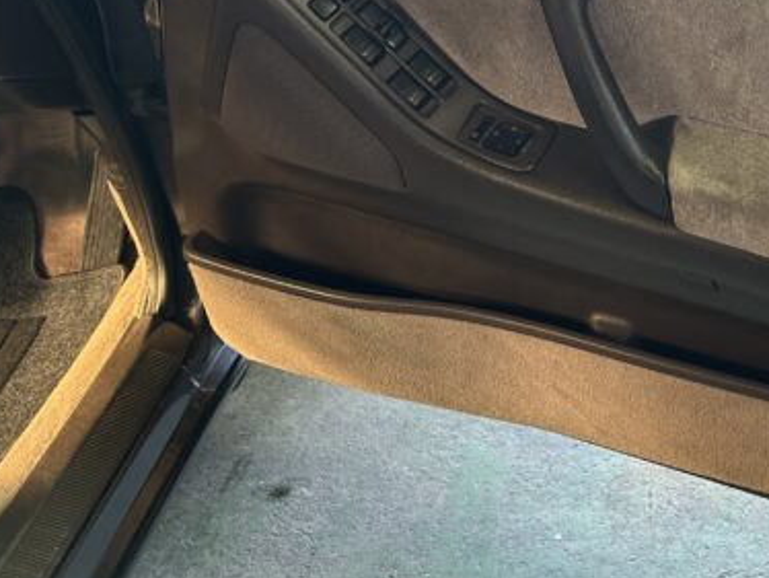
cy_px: 111
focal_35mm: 48
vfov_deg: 29.6
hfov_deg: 37.0
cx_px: 695
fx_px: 1067
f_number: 1.5
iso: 100
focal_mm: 5.7
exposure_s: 1/60
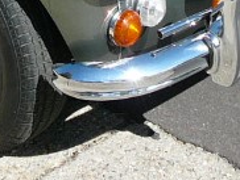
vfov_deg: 8.5
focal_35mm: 165
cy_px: -189
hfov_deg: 11.7
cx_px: -57
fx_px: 1145
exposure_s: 1/800
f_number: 2.8
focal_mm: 5.2
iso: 80
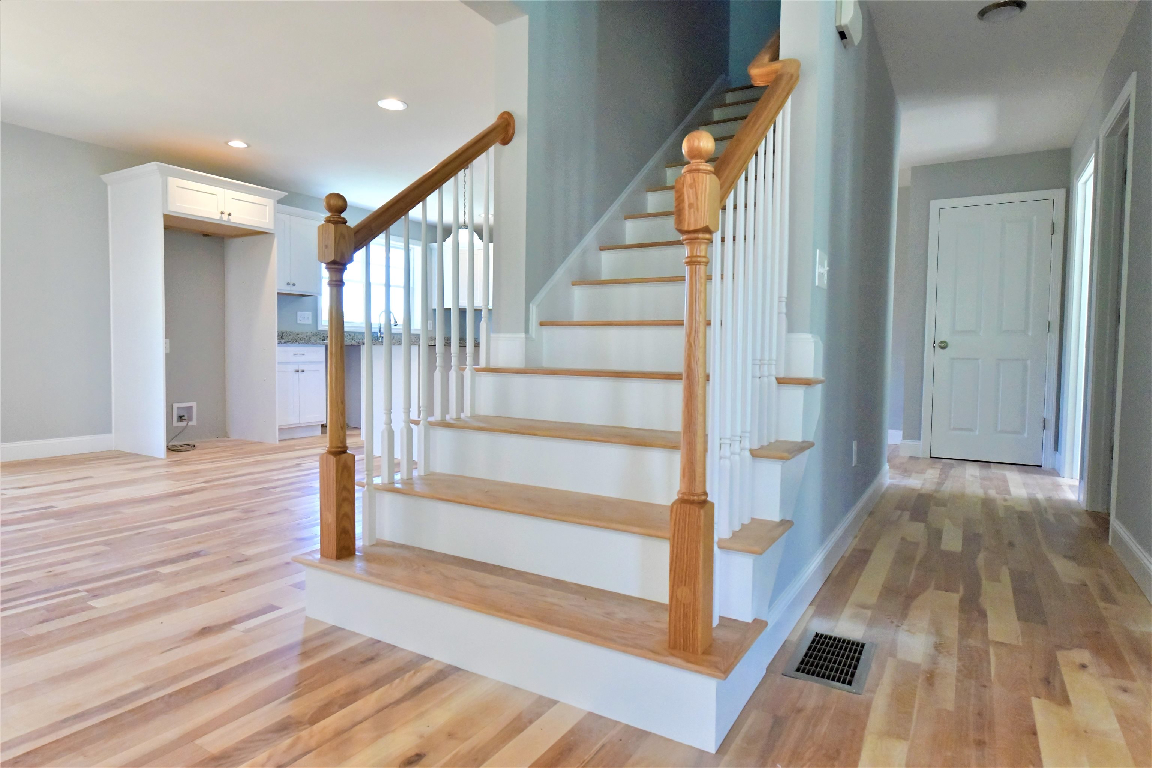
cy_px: 384
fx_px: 640
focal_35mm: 20
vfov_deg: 61.9
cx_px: 576
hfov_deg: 84.0
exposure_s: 1/400
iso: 8000
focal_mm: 20
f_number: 8
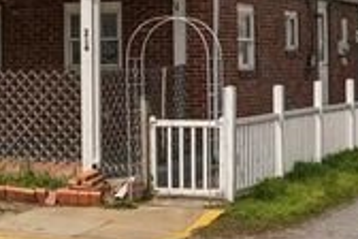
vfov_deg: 12.3
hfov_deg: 18.3
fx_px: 1094
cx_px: 36
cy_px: 5
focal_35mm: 110
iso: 100
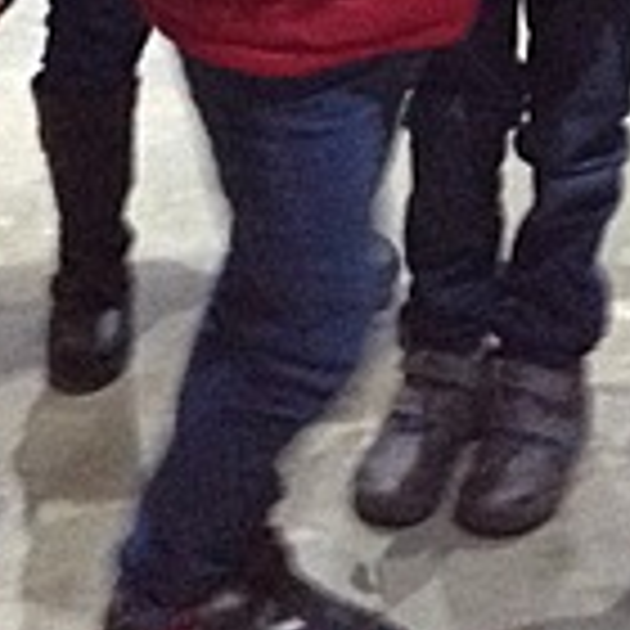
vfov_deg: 11.7
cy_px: -387
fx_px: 2903
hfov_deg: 12.3
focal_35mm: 141
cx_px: 580
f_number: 2.4
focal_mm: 4.28
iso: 500
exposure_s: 1/17
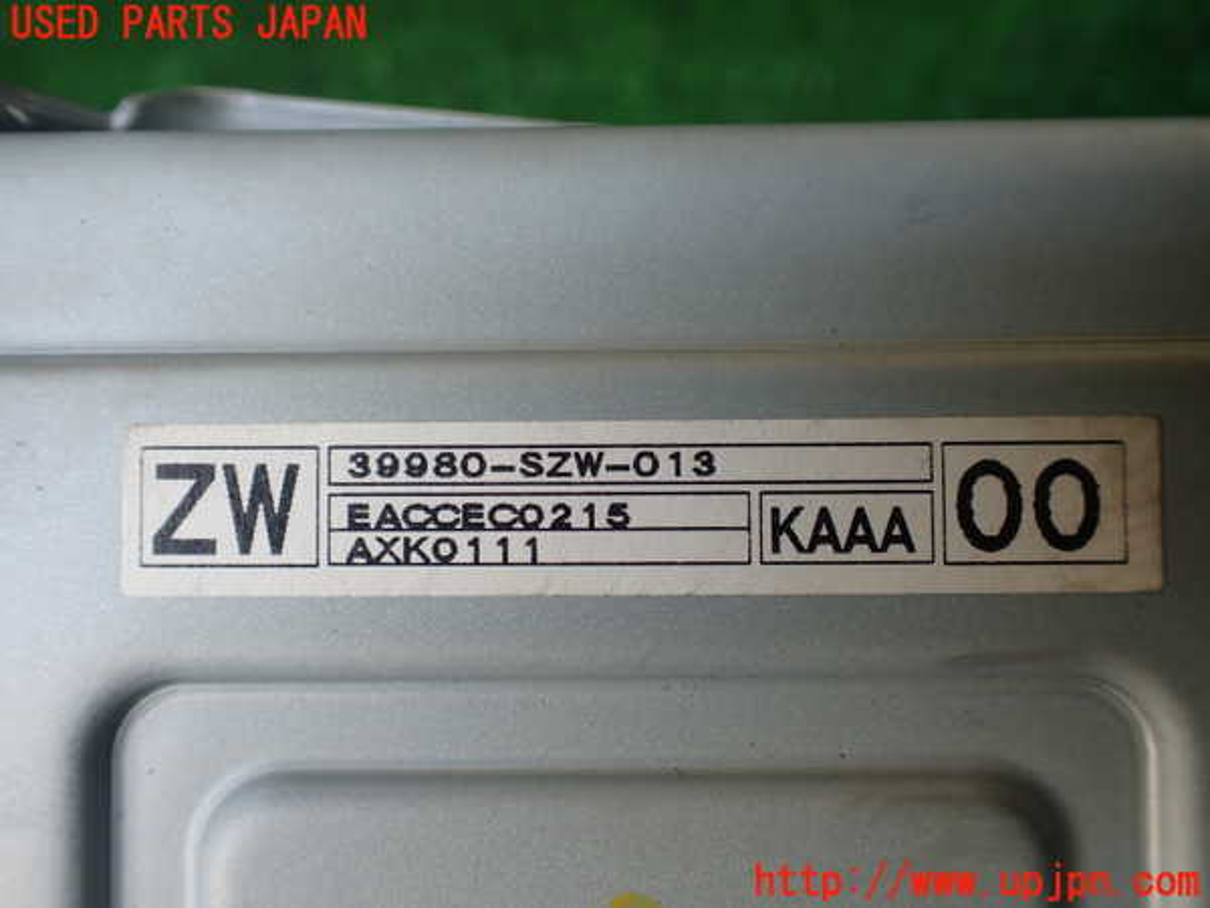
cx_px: 605
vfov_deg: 46.8
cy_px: 454
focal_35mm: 30
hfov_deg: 60.0
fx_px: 1049
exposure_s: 1/125
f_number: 2.3
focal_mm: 5.4
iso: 160
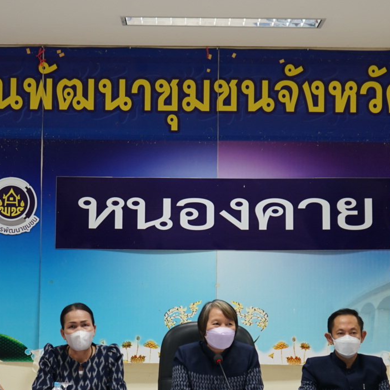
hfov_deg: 18.1
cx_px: 189
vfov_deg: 18.1
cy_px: 243
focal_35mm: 96
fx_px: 1224
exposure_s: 1/30
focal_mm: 49
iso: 400
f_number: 4.5
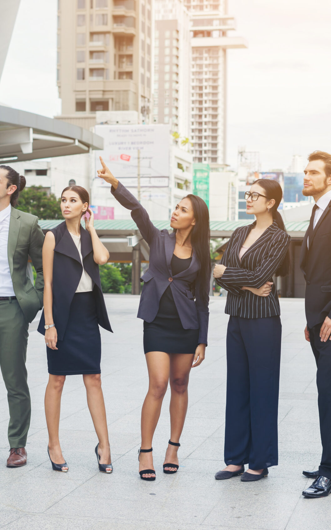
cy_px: 265
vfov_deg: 26.8
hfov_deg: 16.9
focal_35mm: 77
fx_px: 1112
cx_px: 133
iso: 100
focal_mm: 50
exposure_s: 1/400
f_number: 3.5
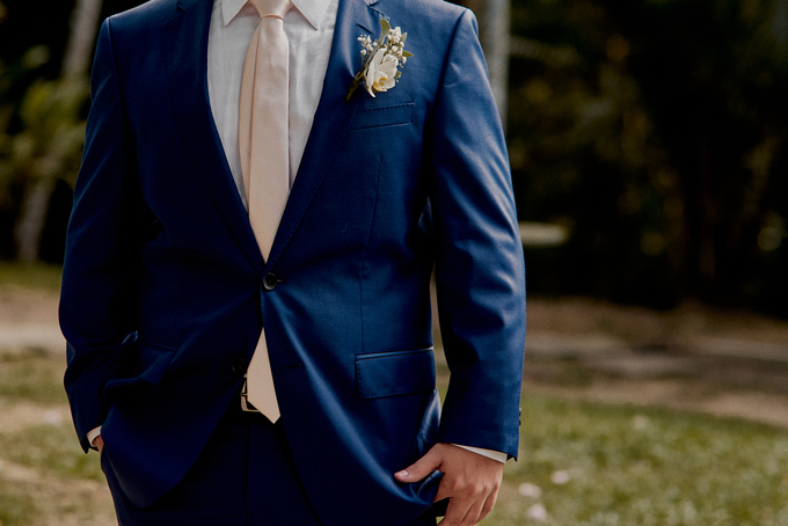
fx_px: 3285
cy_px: 111
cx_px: 283
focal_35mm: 150
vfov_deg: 9.1
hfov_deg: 13.7
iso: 100
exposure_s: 1/320
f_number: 2.5
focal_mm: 85
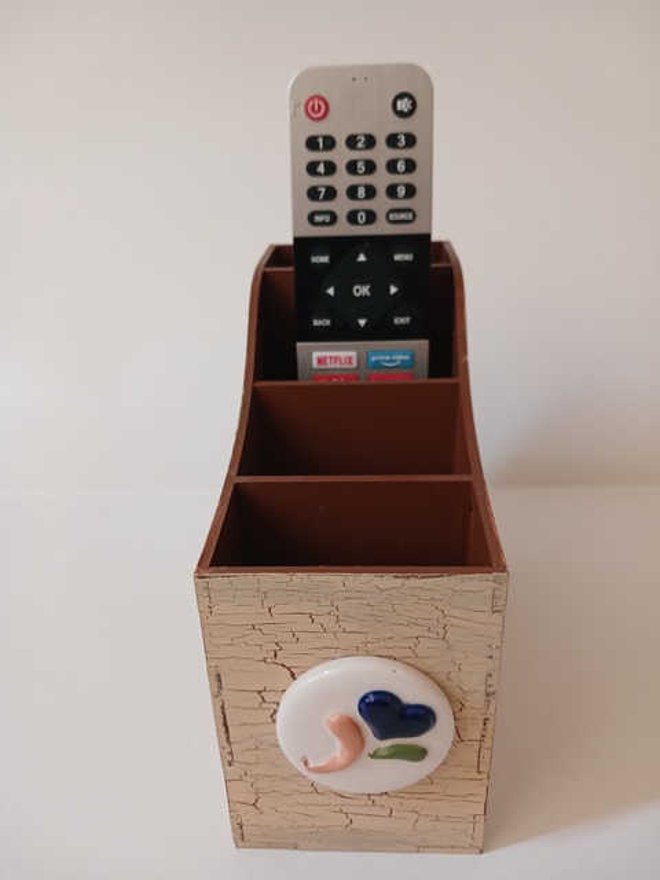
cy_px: 440
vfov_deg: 65.3
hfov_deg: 51.4
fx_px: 686
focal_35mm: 27
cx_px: 330
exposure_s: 1/50
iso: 200
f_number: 1.8
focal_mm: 4
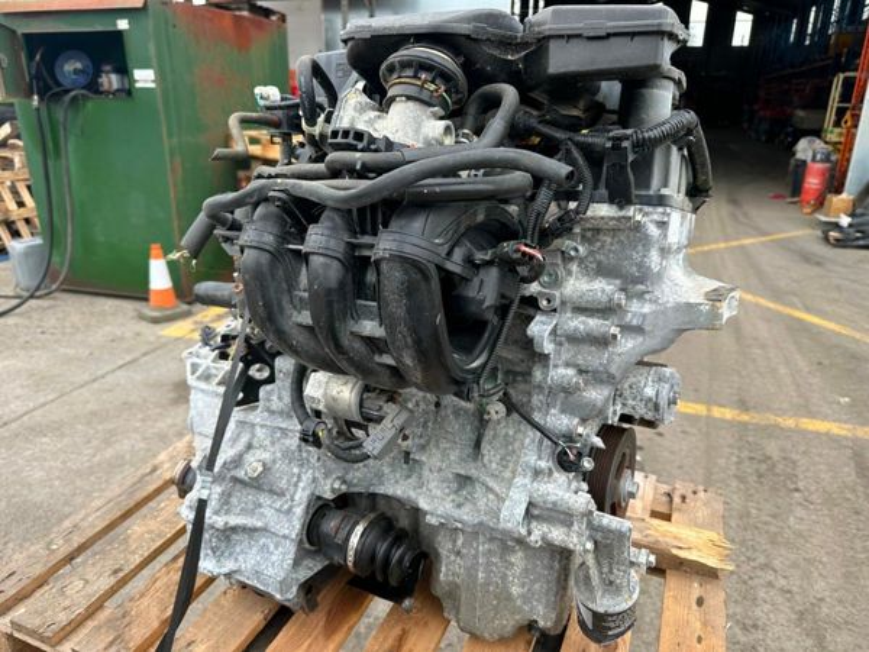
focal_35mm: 24
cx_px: 434
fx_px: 602
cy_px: 326
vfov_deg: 56.8
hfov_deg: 71.6
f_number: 1.78
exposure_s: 1/480
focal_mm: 6.86
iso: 80
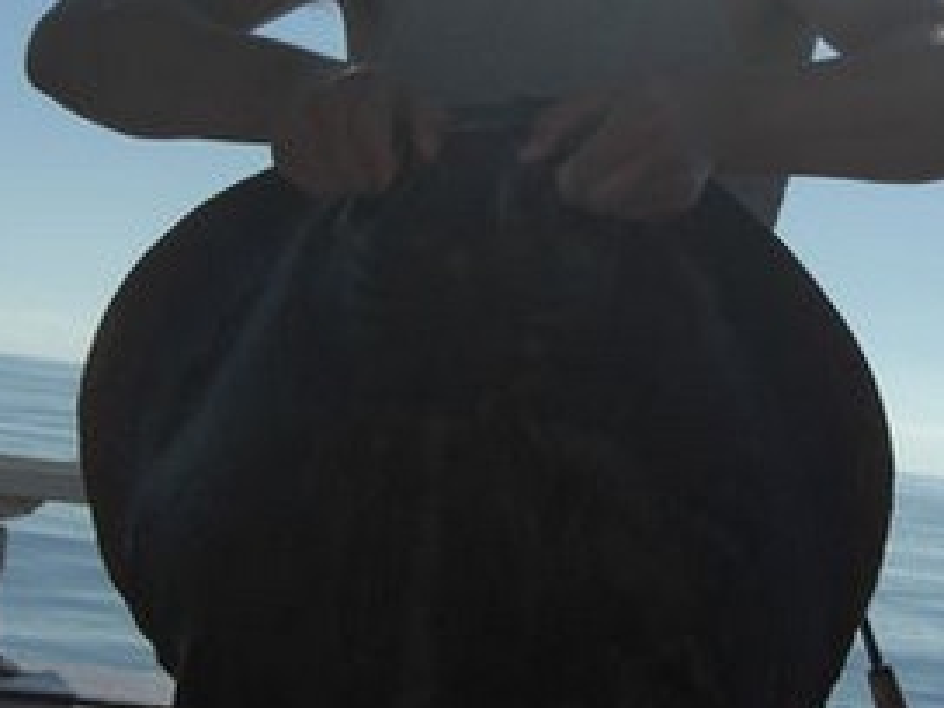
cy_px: 260
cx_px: 635
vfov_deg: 16.8
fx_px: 2400
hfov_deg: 22.2
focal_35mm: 88
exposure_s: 1/640
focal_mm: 7.9
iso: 80
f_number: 8
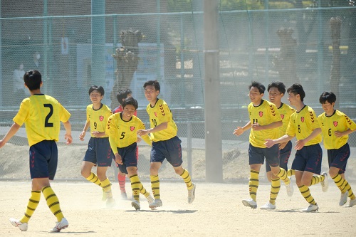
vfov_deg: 3.1
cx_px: 178
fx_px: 4448
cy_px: 118
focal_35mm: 450
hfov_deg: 4.6
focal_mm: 300
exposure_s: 1/500
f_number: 6.4
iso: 250
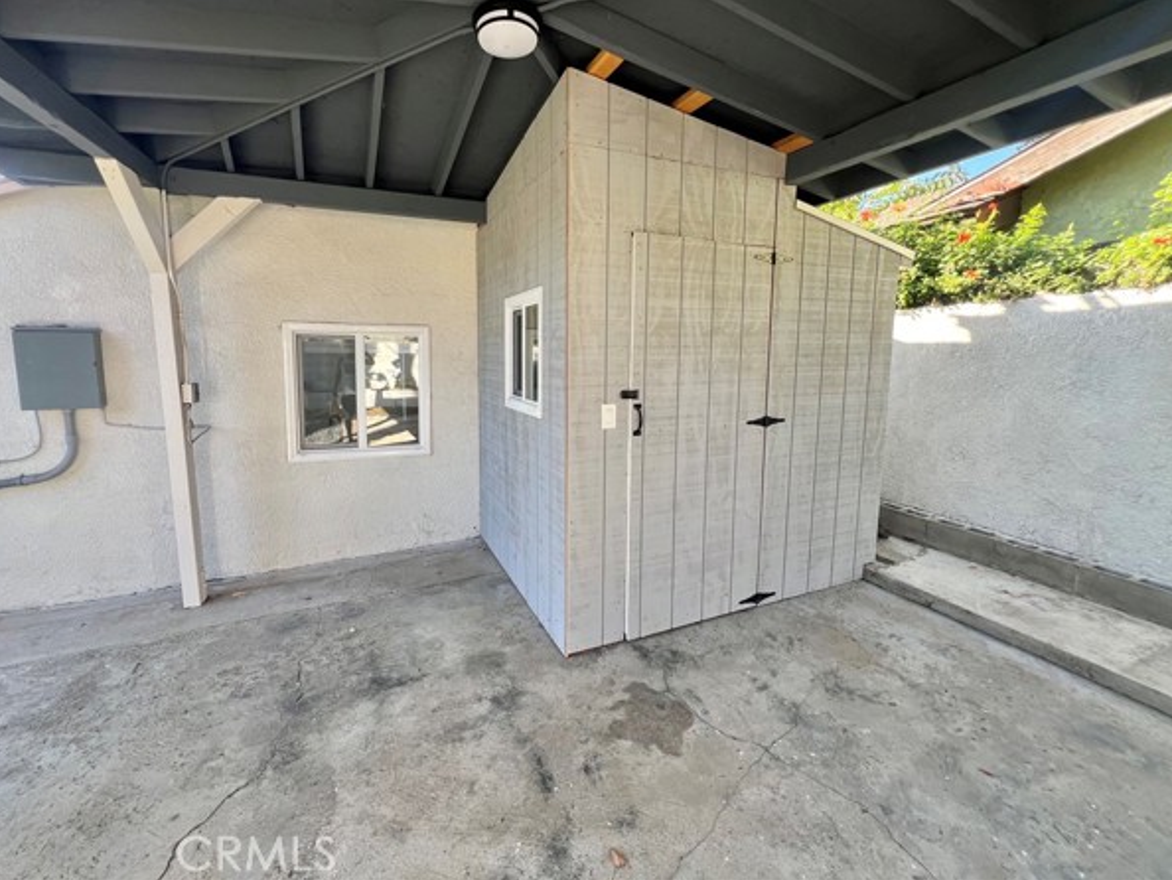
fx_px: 474
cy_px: 408
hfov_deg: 102.0
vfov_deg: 85.6
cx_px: 560
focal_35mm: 14
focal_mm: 1.57
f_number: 1.8
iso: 32
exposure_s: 1/110
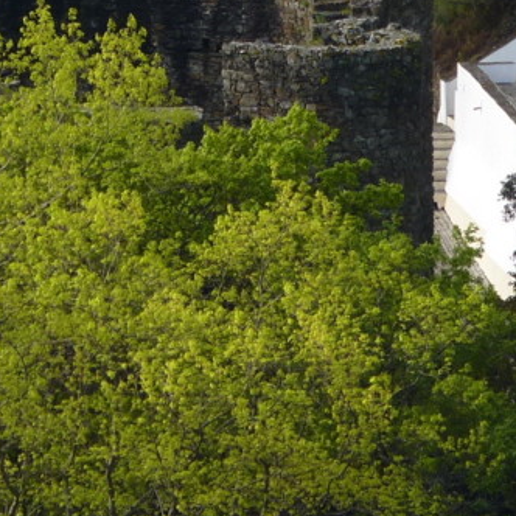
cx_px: 280
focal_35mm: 870
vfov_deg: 2.0
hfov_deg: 2.0
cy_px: -107
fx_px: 14672
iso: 80
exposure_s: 1/160
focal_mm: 45.4
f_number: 4
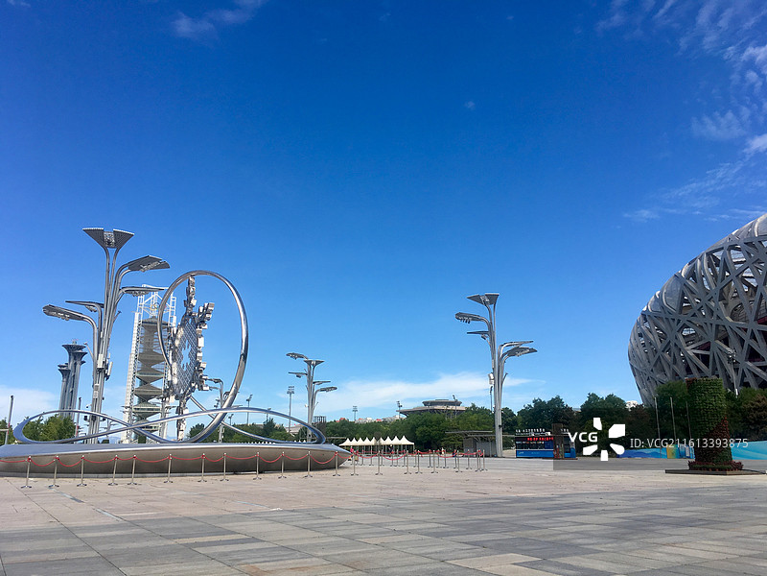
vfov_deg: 48.2
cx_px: 384
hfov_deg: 61.7
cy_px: 288
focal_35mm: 29
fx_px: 643
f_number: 2.2
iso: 25
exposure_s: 1/1672
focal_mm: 4.15
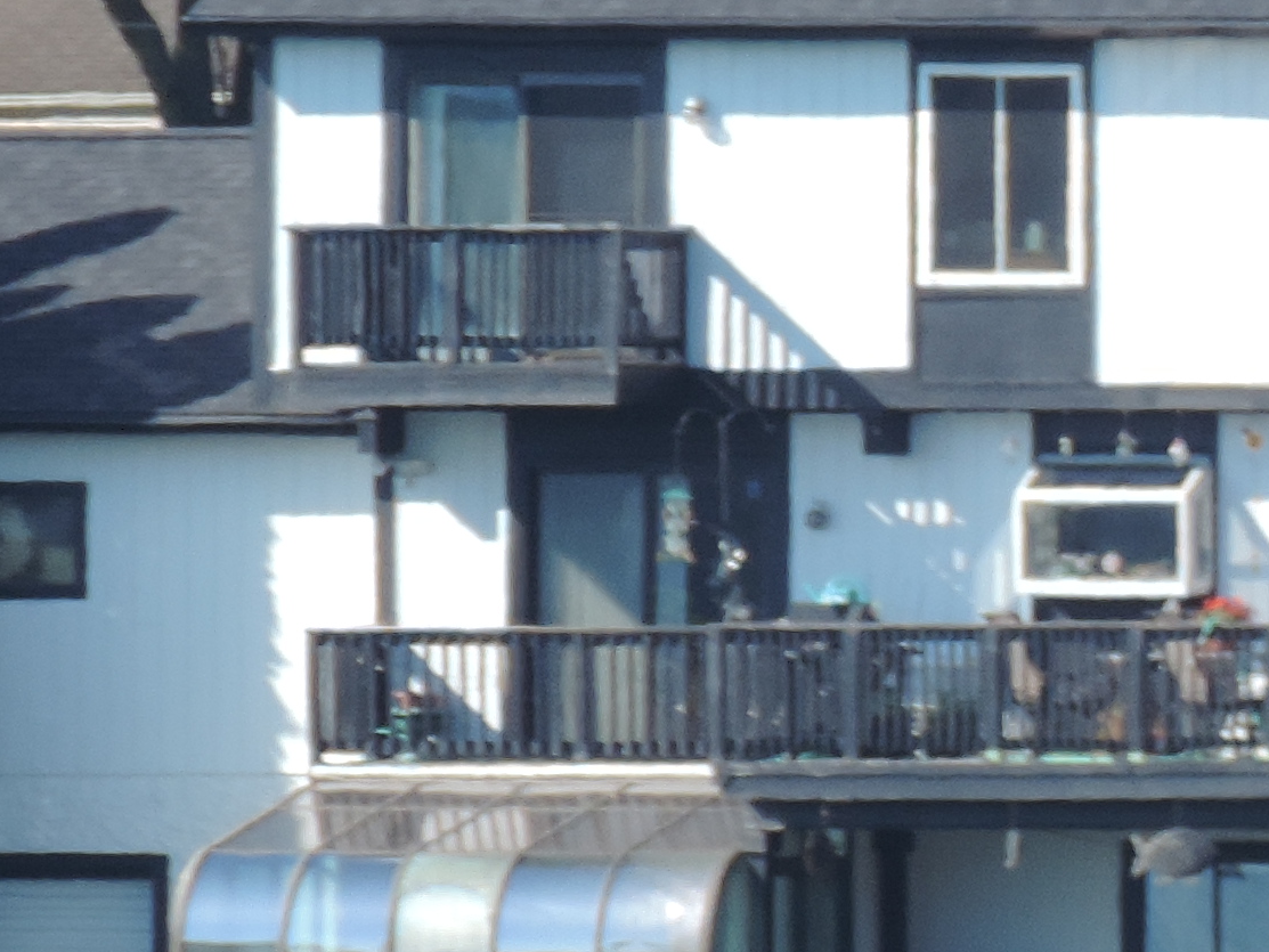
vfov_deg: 0.8
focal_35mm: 1913
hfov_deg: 1.0
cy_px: 536
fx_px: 70137
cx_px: 2486
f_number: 4.9
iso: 90
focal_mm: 77.5
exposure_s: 1/250
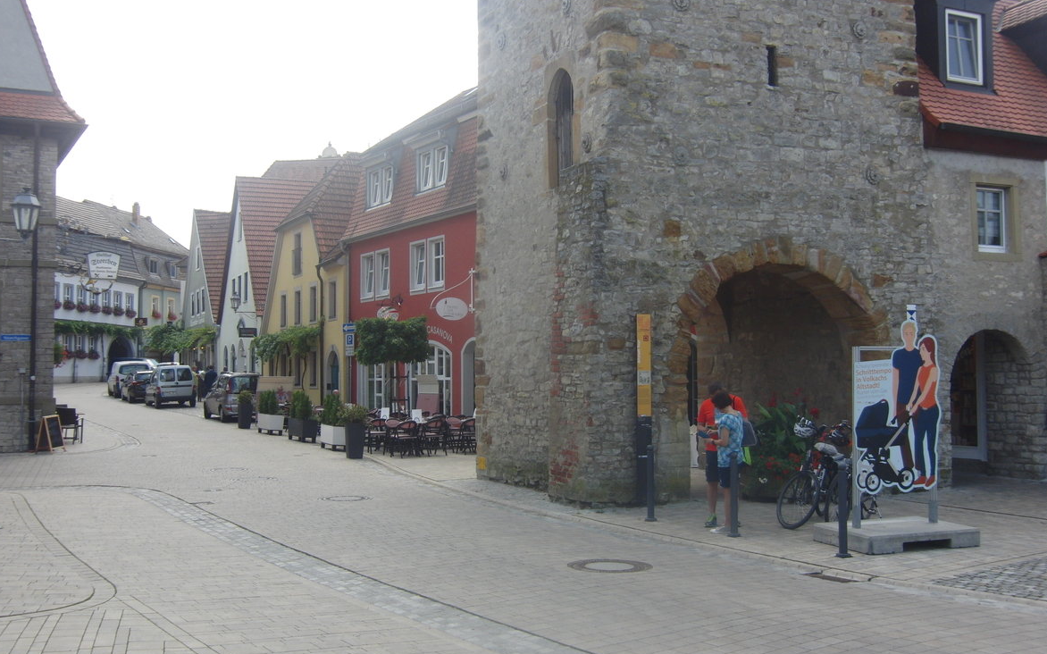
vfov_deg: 33.6
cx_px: 524
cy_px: 324
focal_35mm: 38
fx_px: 1084
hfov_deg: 51.6
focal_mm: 6.1
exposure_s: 1/250
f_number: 3.6
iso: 100
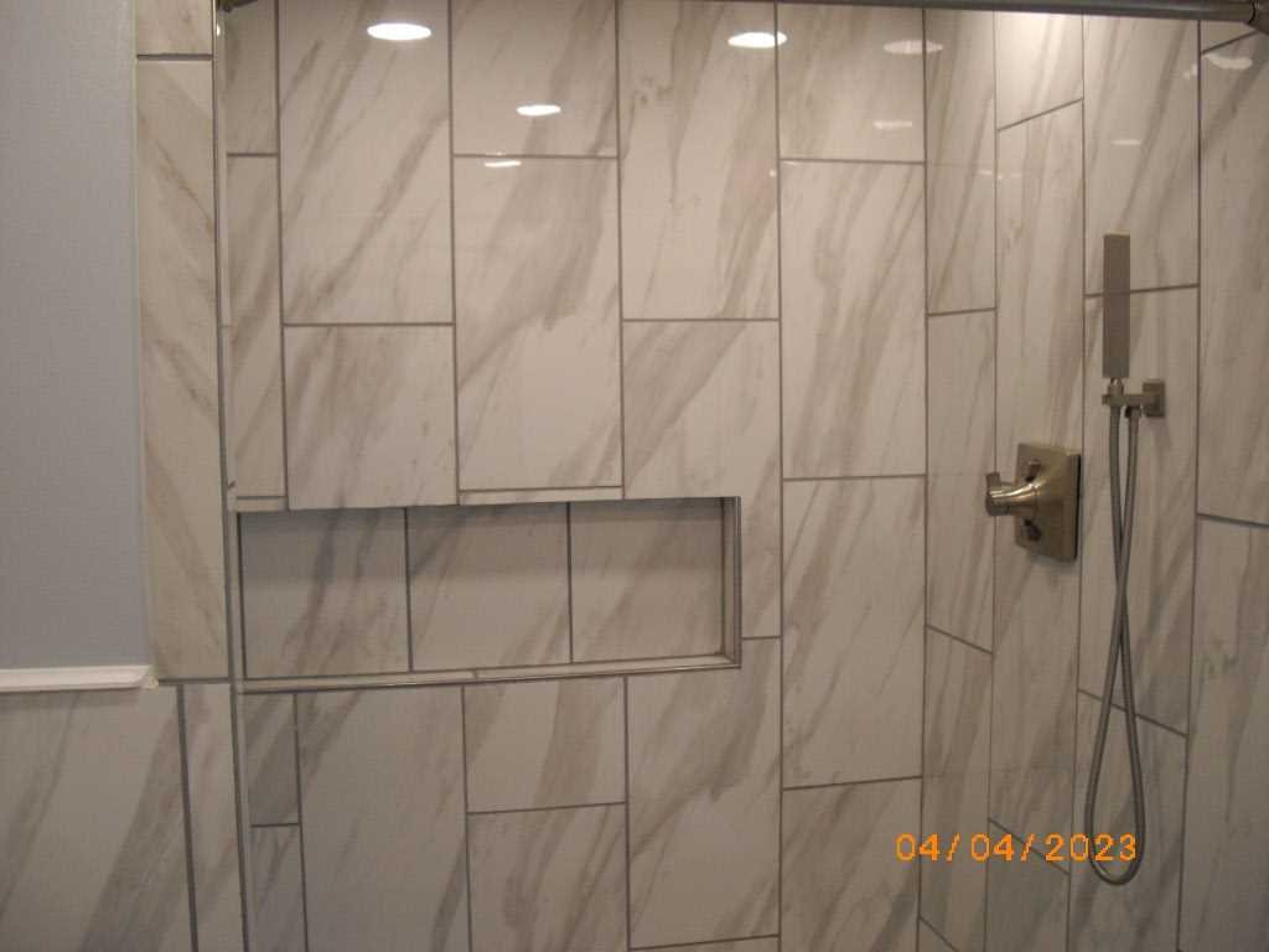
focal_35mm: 38
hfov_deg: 49.0
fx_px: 1393
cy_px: 476
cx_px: 634
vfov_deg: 37.7
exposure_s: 1/60
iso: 200
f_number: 2.8
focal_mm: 7.9
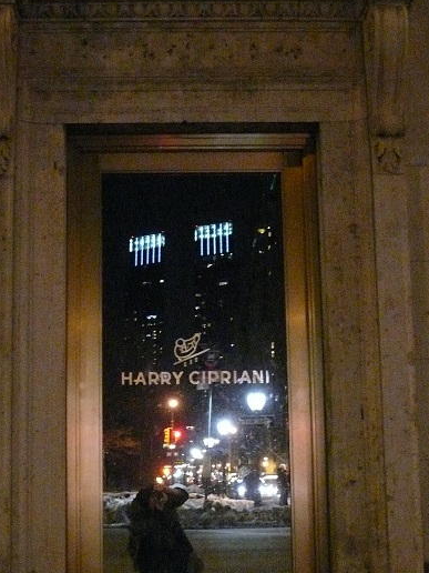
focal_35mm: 68
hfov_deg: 21.6
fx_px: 1124
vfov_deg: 28.6
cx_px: 191
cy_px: 280
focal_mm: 8.9
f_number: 2.8
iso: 800
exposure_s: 1/8
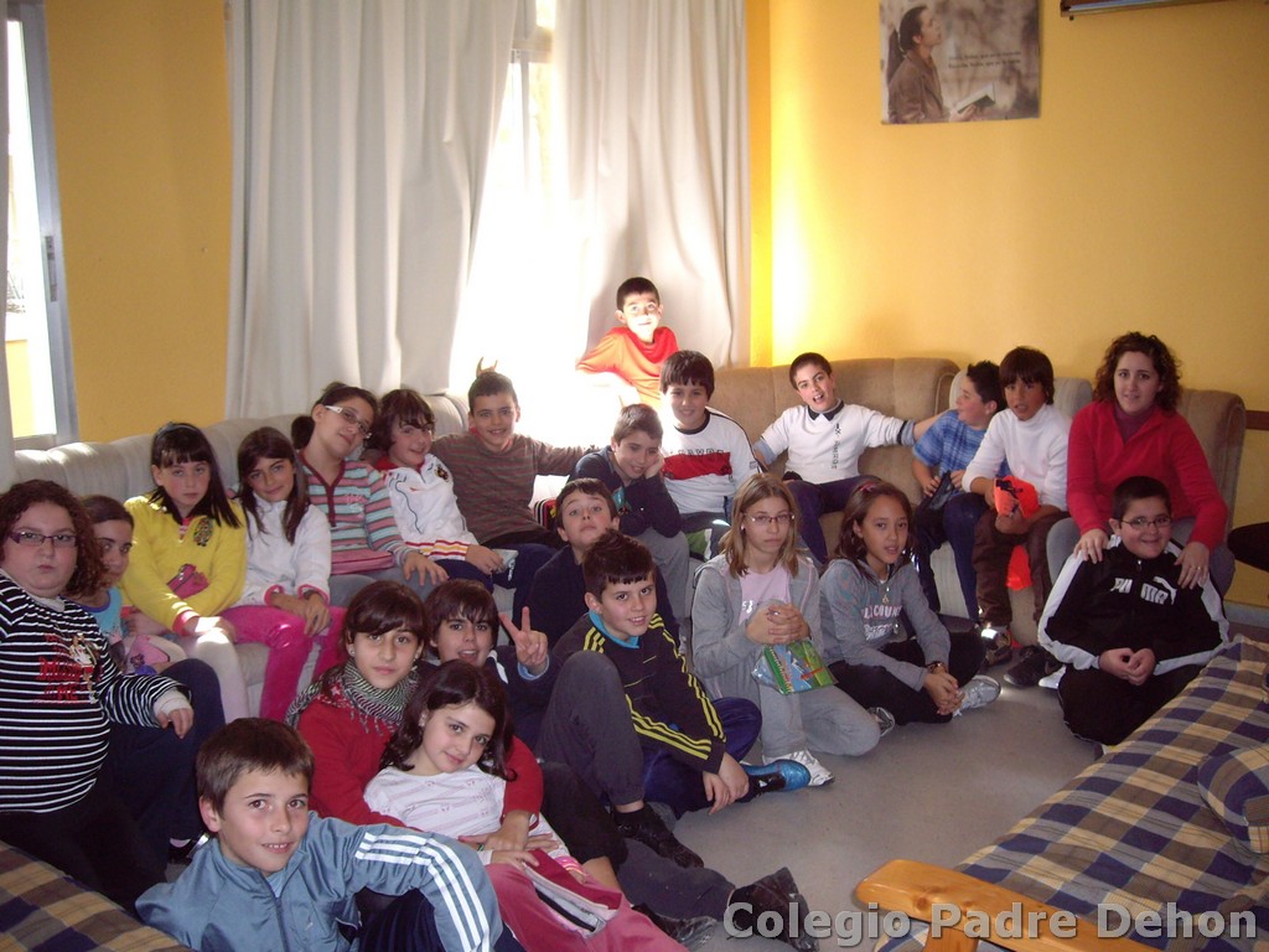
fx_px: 1393
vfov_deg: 37.7
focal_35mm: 38
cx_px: 634
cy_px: 476
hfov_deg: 49.0
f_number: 2.7
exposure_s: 1/40
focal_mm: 6.2
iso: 200
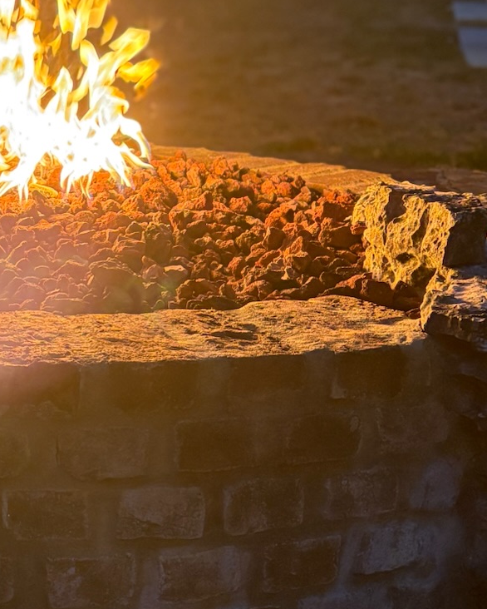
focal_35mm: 71
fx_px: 1279
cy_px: 222
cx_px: -38
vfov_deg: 26.7
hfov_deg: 20.6
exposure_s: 1/60
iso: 400
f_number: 1.6
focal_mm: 5.96
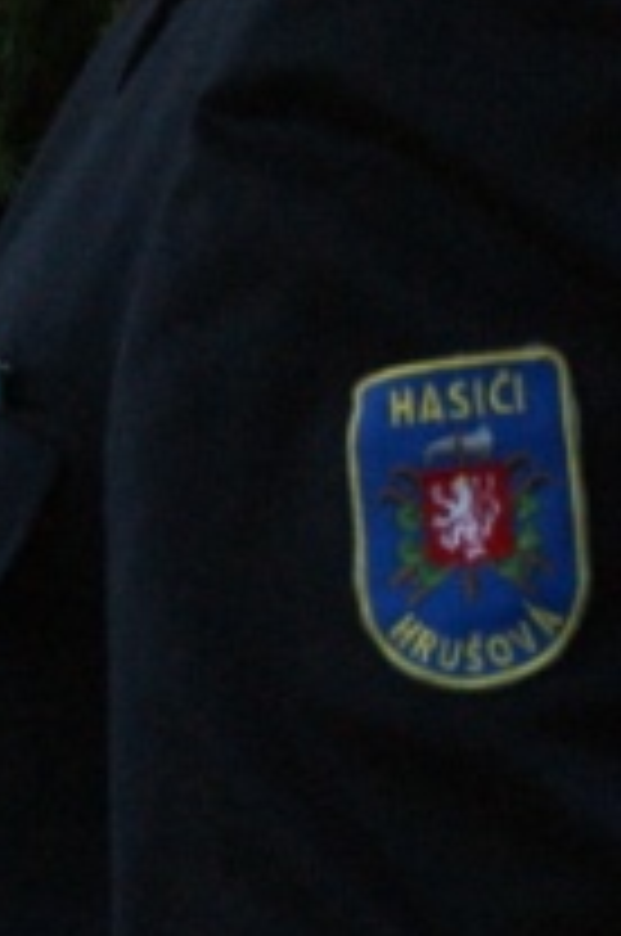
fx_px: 25920
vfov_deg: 2.1
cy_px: -466
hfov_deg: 1.4
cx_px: -1215
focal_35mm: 998
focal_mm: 135
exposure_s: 1/125
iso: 800
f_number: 5.6
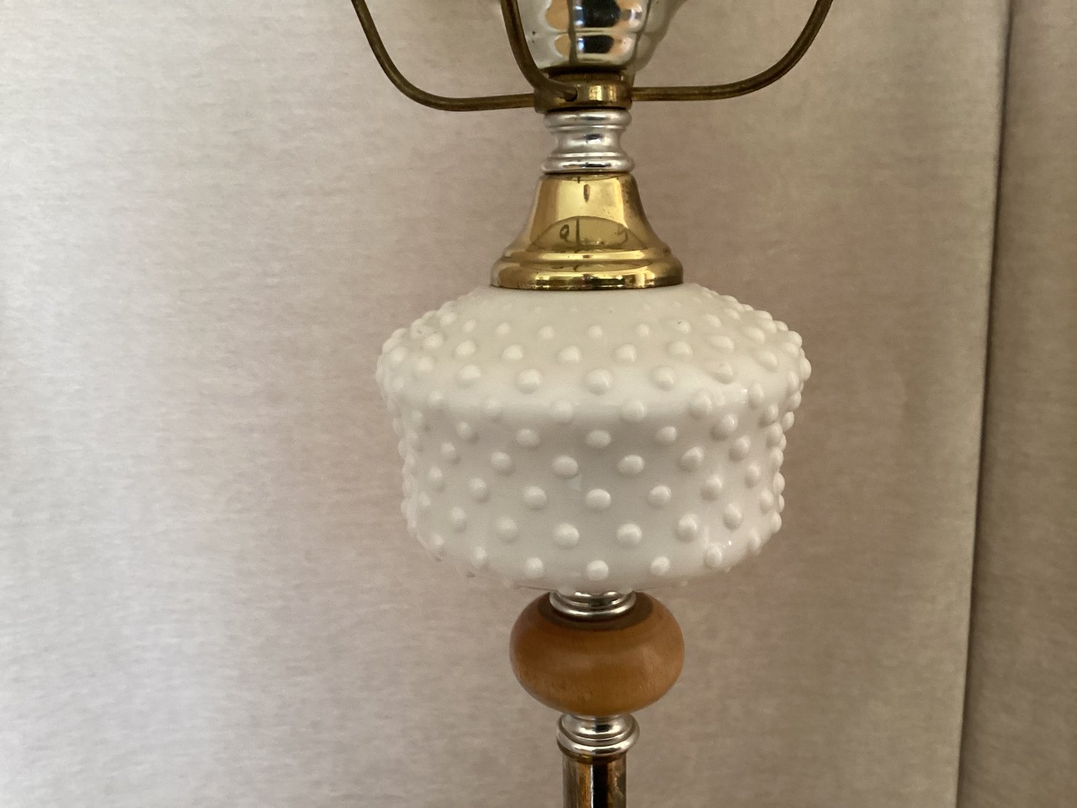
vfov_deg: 45.4
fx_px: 965
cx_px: 538
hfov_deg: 58.3
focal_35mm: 31
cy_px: 404
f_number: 2.4
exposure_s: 1/60
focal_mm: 3.3
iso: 400
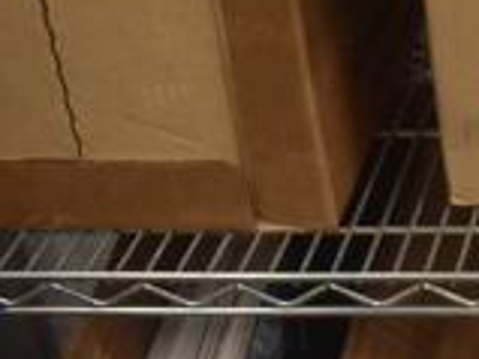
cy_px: -48
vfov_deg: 14.4
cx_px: 868
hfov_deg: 16.4
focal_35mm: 100
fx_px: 1383
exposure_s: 1/30
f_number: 3.5
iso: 500
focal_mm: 18
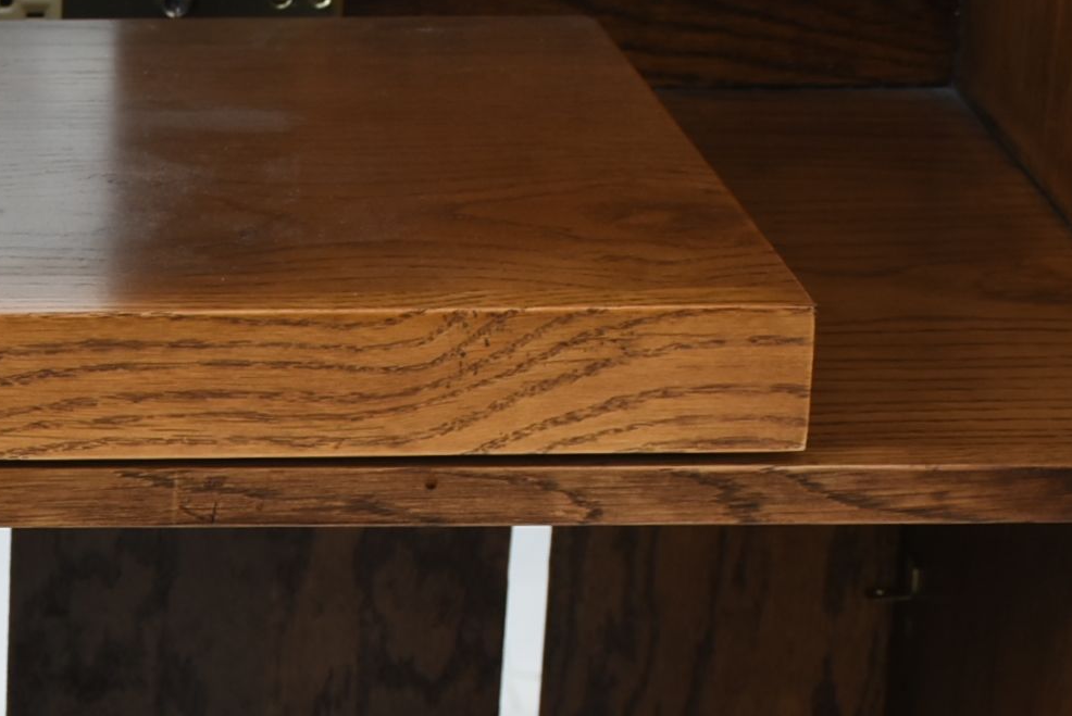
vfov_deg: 7.5
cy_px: 952
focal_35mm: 182
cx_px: -406
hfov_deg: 11.0
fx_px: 5423
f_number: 9
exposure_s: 1/160
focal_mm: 40
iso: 200
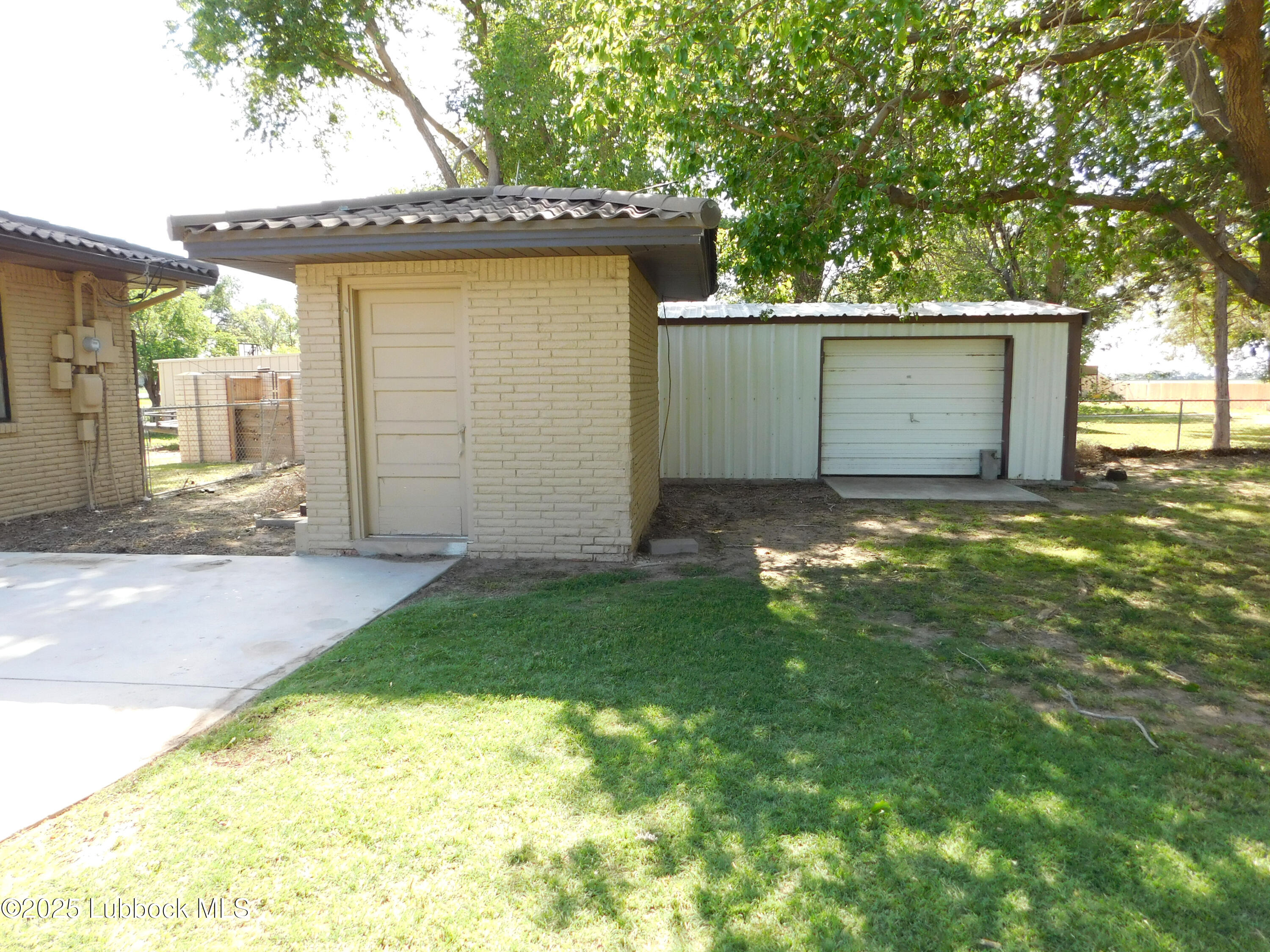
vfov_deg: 58.9
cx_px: 635
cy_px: 476
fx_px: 844
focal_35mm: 23
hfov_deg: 73.9
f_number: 3
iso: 125
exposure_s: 1/250
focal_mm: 4
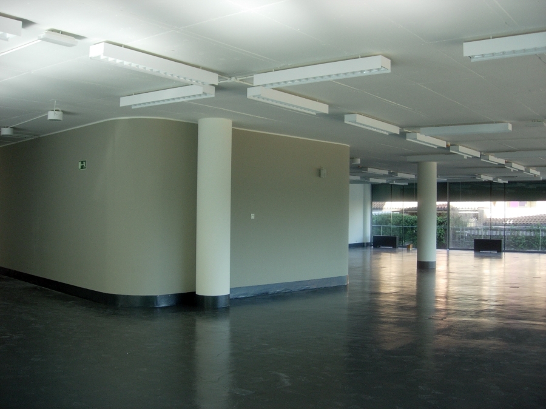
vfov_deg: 37.7
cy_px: 204
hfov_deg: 49.0
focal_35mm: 38
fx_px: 599
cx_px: 273
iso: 64
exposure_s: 1/93.1
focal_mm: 7.8
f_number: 2.8
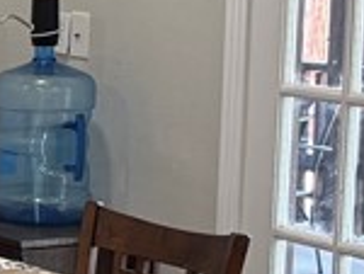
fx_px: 1864
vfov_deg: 8.4
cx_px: -371
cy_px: 158
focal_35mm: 177
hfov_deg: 10.3
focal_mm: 5.96
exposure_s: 1/120
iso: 125
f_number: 1.6
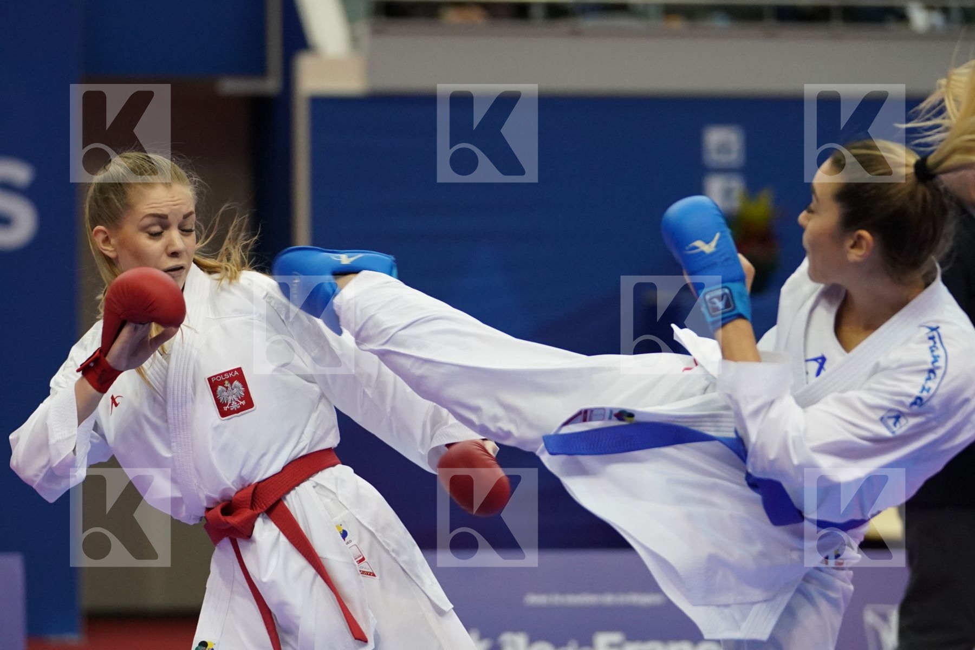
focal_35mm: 195
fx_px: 5281
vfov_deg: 7.0
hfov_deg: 10.5
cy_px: 325
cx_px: 488
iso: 2500
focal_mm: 130
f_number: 2.8
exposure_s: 1/1000
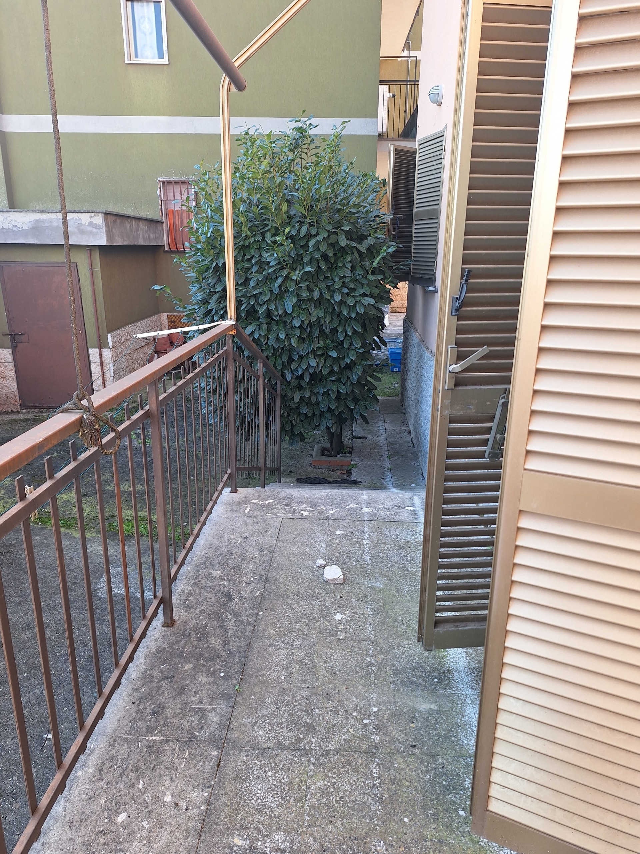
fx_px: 567
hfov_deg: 58.9
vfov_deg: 73.9
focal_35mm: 23
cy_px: 427
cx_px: 320
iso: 40
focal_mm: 5.54
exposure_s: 1/151
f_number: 1.8
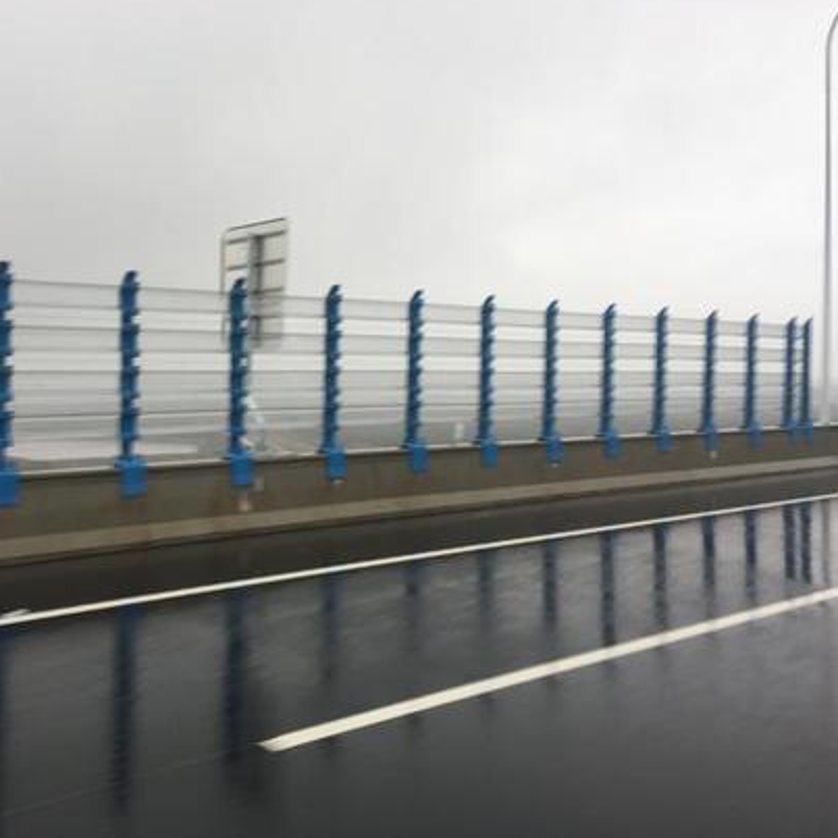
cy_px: 414
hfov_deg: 46.8
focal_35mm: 35
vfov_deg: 47.2
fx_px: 959
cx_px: 320
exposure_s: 1/146
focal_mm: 4.15
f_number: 2.2
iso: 25
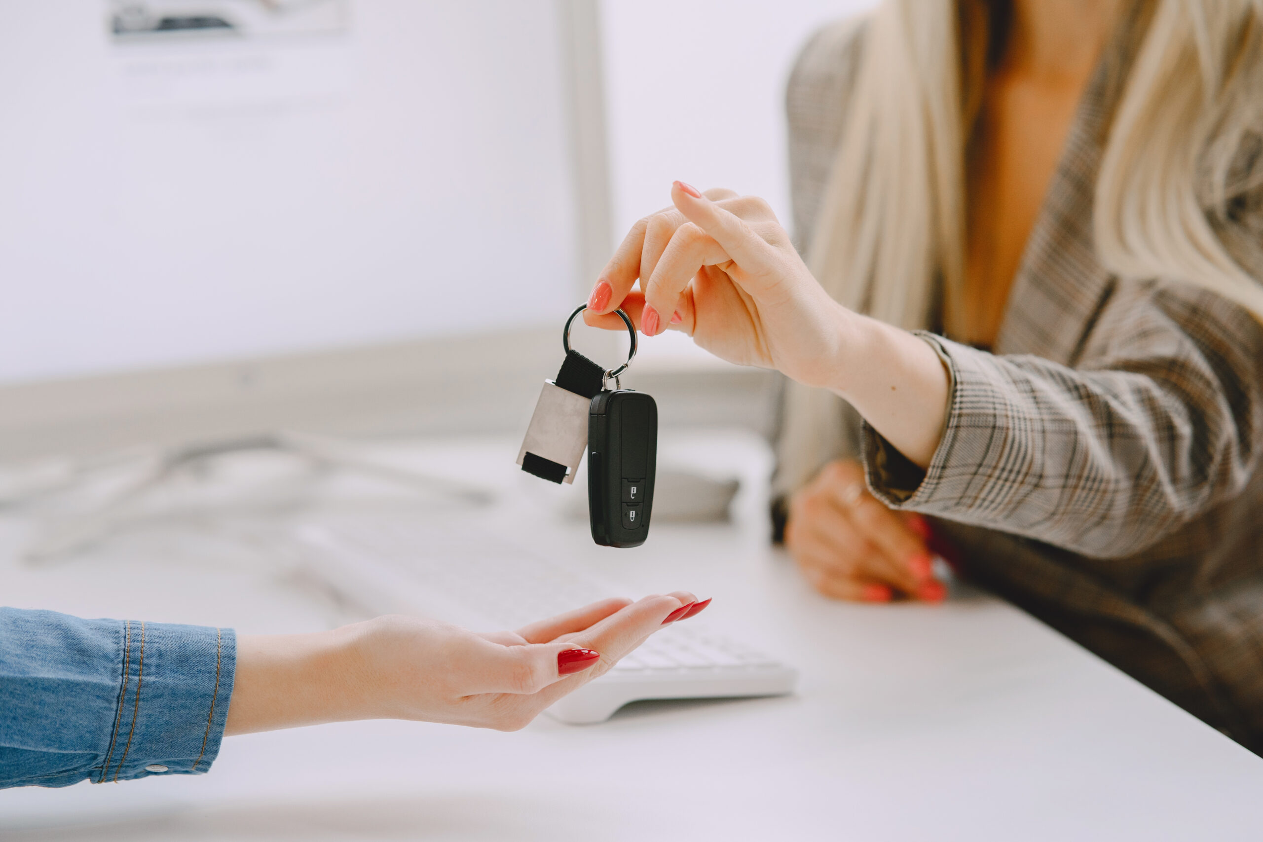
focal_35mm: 85
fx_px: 2982
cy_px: 421
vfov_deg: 16.1
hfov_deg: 23.9
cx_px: 632
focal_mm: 85
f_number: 2.8
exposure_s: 1/400
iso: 800
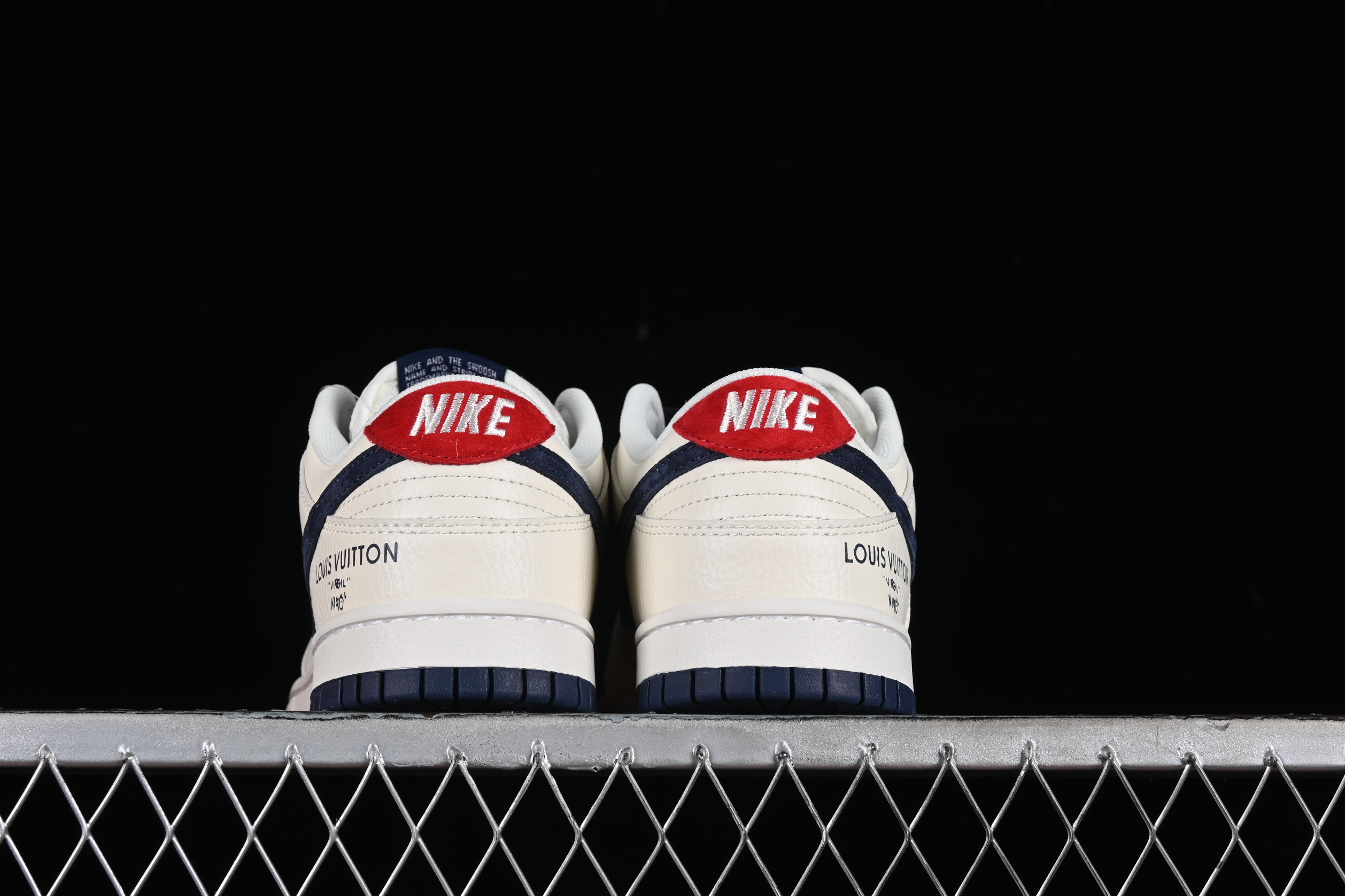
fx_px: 3101
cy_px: 404
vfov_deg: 16.4
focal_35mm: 83
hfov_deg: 24.5
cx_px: 613
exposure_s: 1/80
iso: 160
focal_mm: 50
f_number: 8
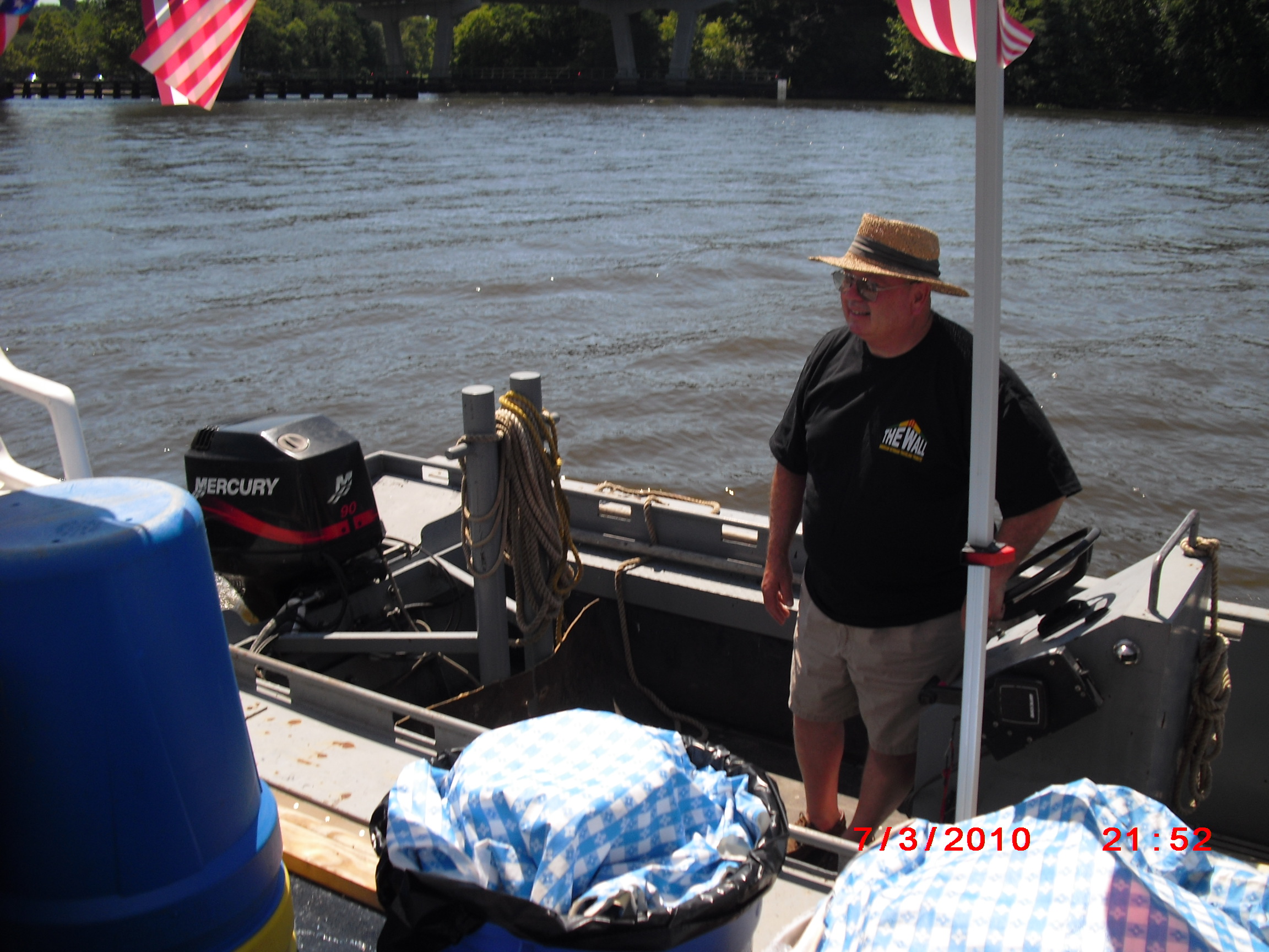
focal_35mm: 36
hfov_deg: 51.4
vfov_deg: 39.7
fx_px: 1320
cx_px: 634
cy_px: 476
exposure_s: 1/125
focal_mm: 6.3
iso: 64
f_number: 7.8
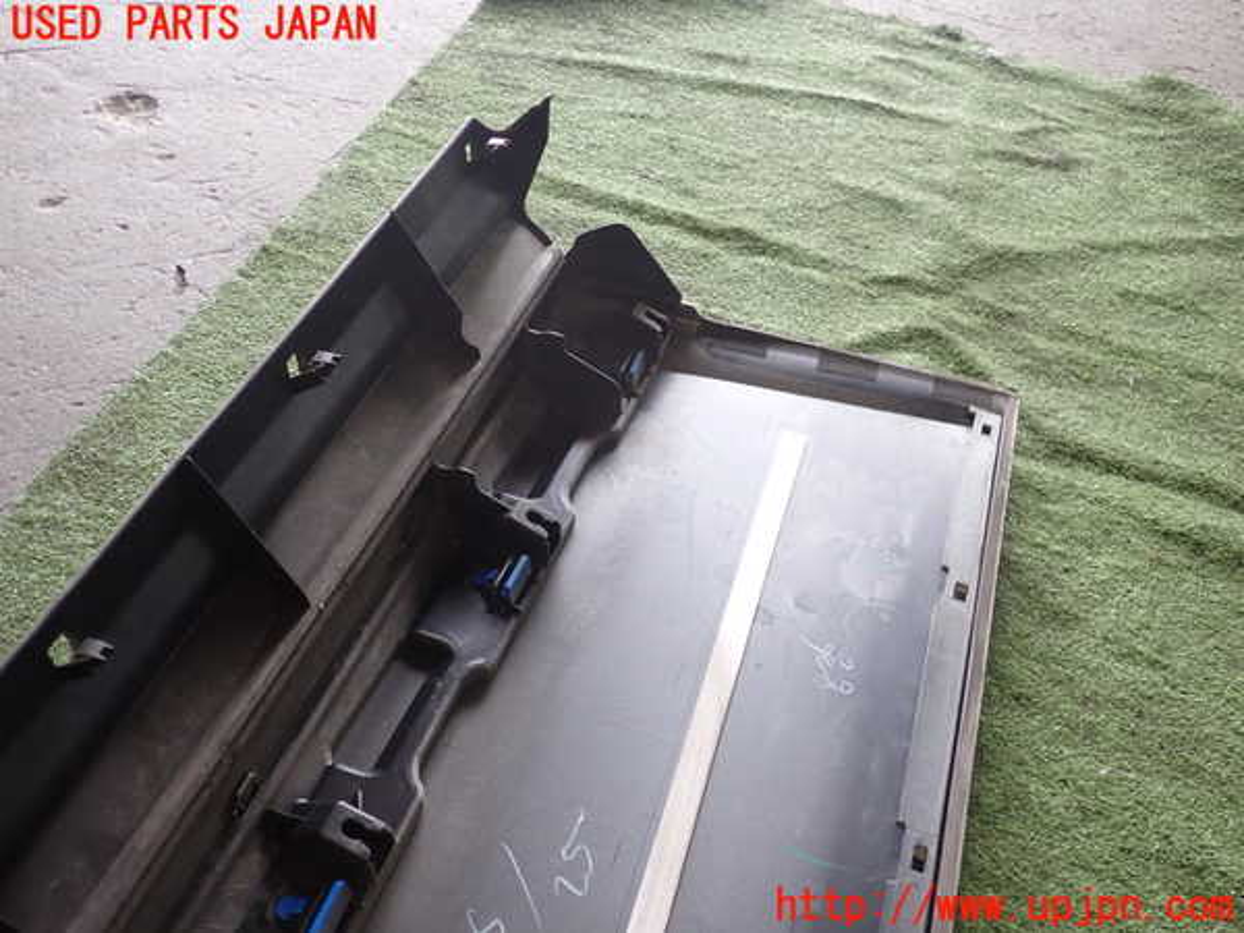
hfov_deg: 60.0
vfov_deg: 46.8
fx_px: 1078
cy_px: 466
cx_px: 622
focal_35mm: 30
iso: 160
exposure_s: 1/60
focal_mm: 5.4
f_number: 2.3
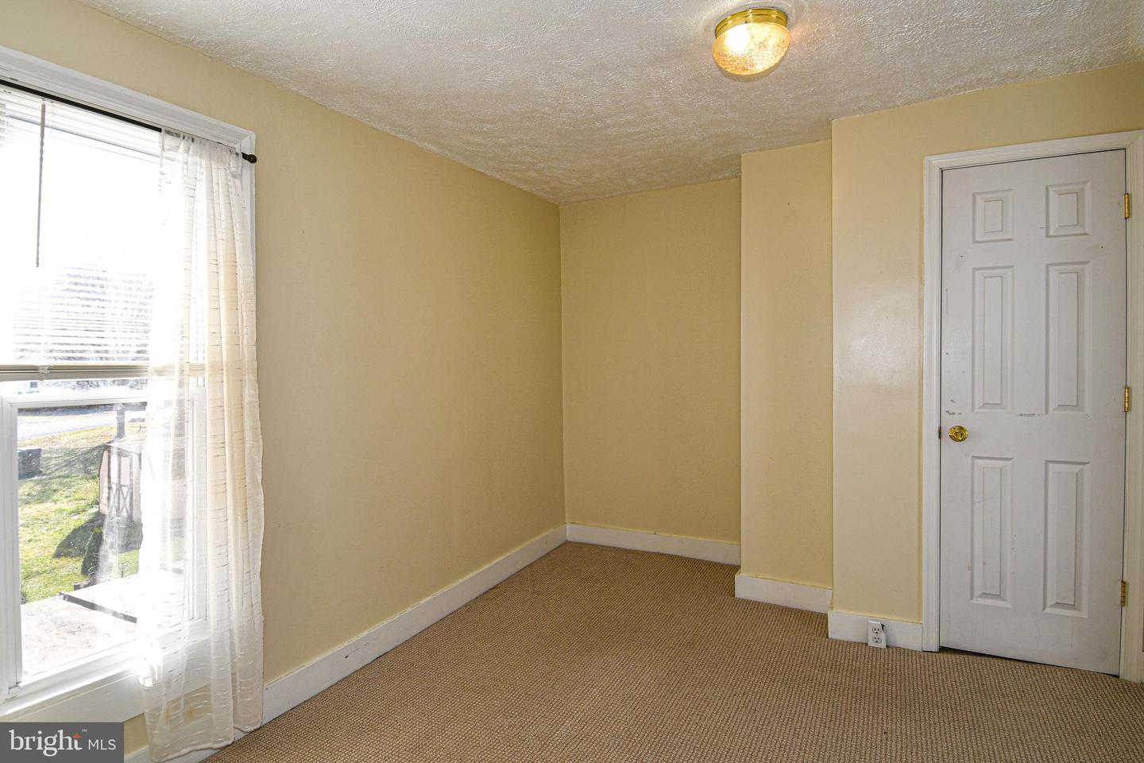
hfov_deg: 90.0
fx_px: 572
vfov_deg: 67.4
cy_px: 382
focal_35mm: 18
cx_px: 572
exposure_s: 1/160
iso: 100
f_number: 6.3
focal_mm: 12
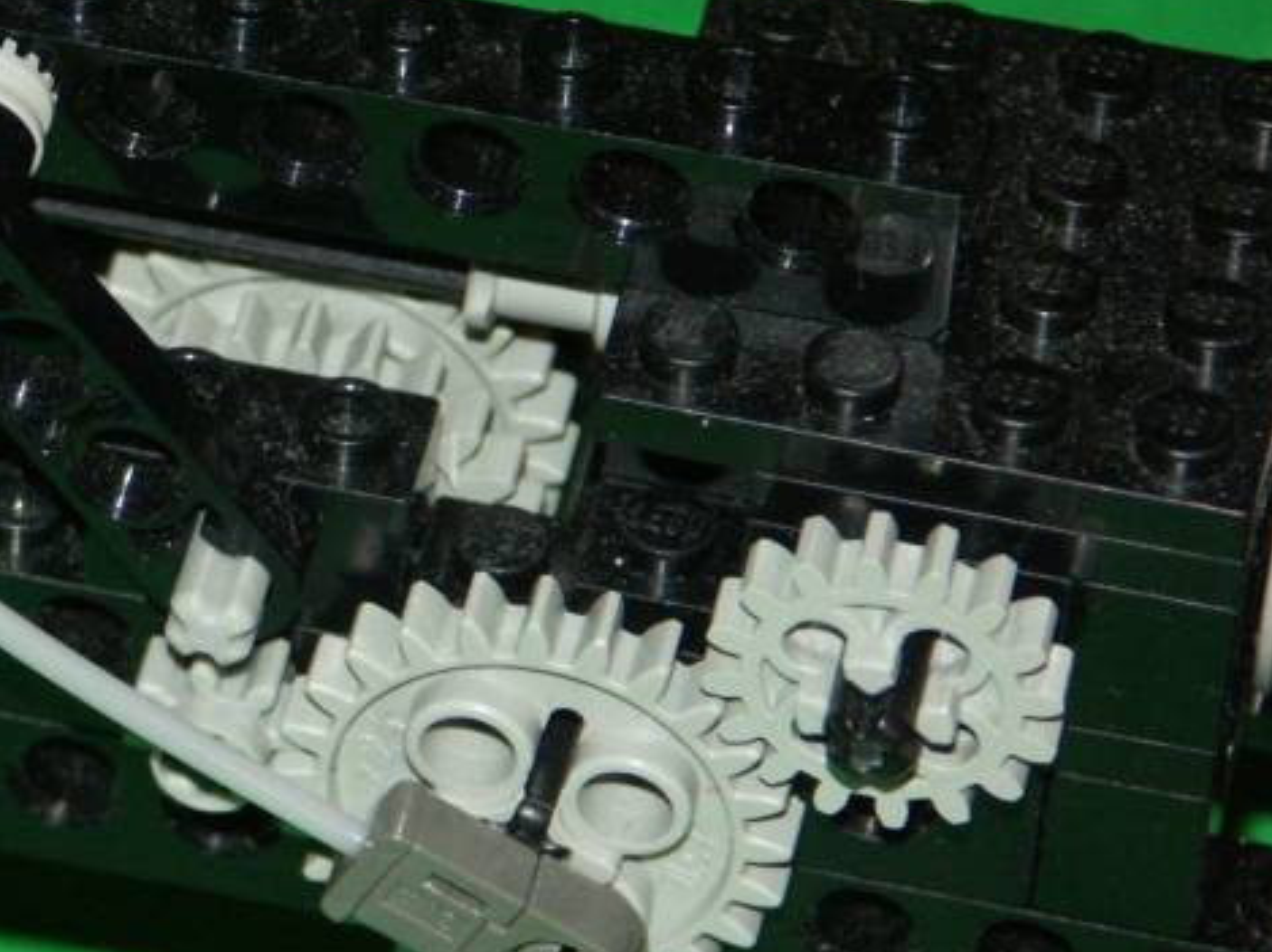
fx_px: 16046
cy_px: 485
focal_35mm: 437
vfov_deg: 3.4
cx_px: -90
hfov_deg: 4.5
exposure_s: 1/200
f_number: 3.5
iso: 200
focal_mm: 50.8
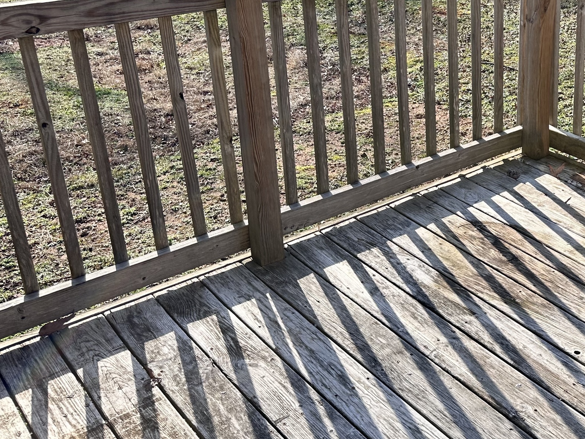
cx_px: 542
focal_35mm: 47
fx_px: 794
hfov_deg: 37.4
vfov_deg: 30.1
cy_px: 81
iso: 80
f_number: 1.78
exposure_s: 1/1664
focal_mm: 6.86
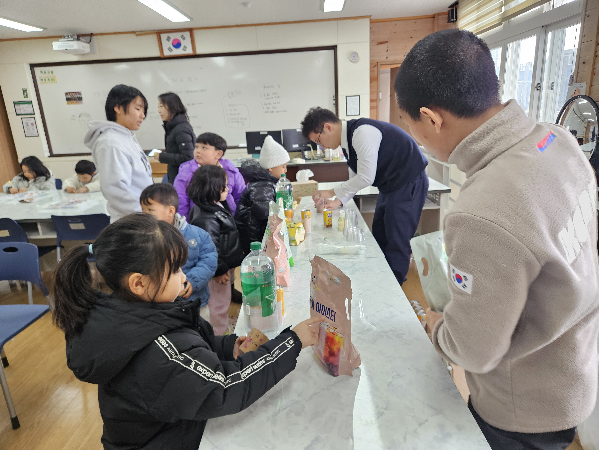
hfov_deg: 73.9
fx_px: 398
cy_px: 225
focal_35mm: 23
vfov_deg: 58.9
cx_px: 300
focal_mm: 5.4
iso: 200
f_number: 1.8
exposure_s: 1/120
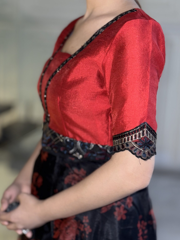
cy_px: 138
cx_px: 89
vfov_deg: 30.2
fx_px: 444
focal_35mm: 64
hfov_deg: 22.9
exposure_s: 1/6
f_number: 1.78
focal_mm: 6.76
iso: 80
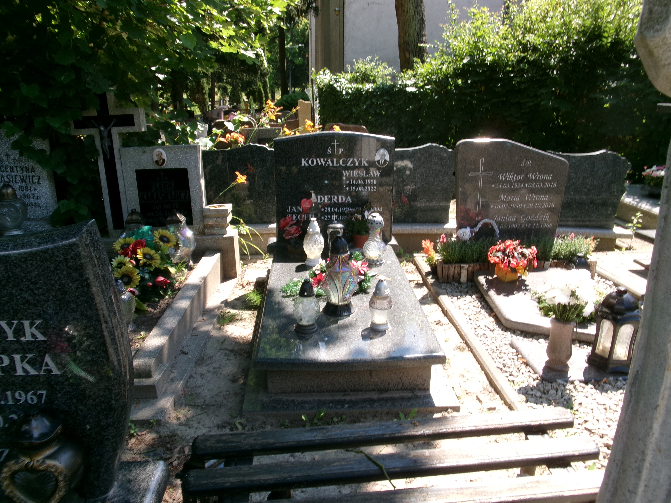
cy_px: 252
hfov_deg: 63.4
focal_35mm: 28
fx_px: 543
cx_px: 336
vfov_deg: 49.7
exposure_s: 1/34
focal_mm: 5.1
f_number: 10.8
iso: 100
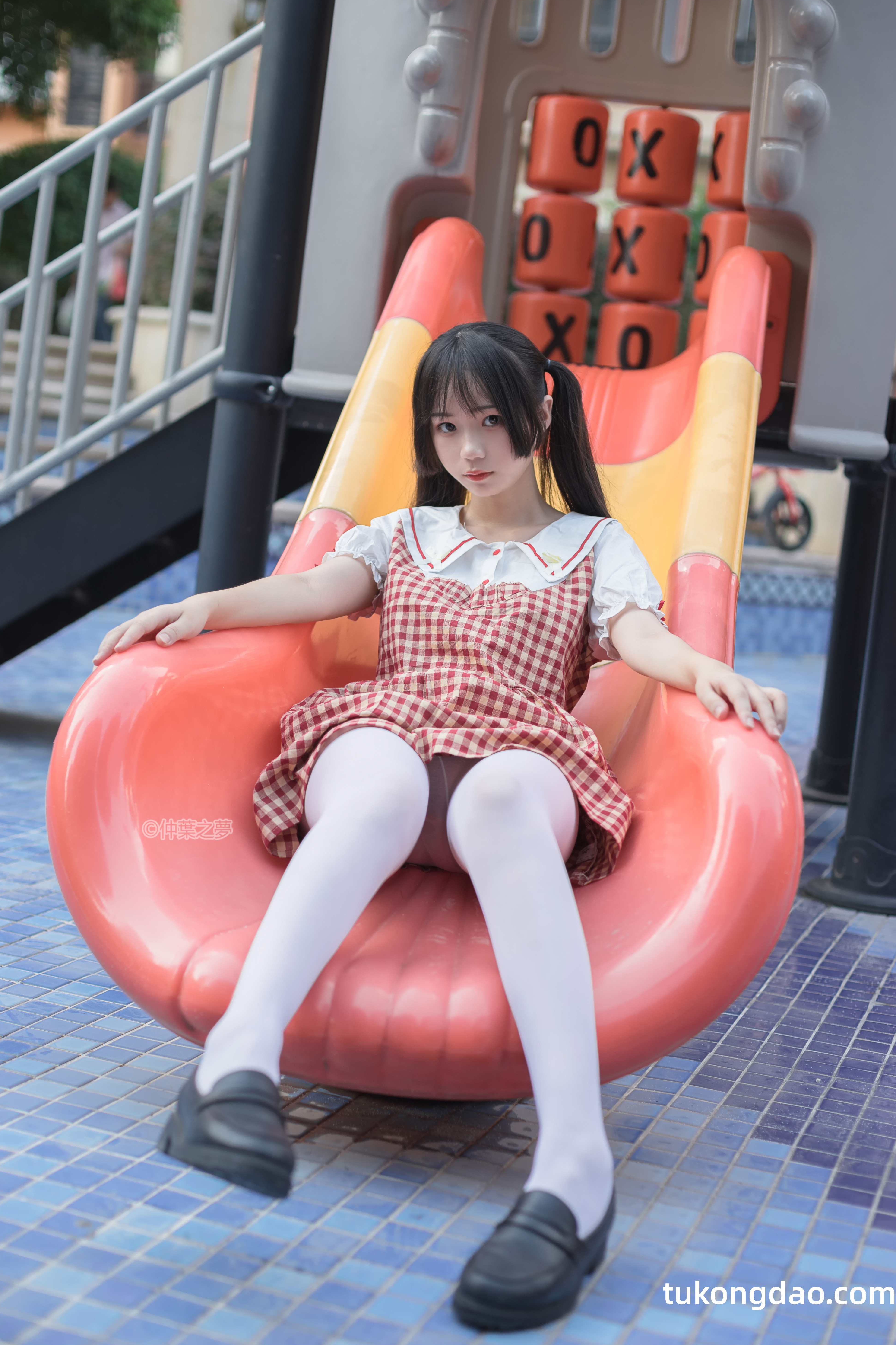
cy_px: 661
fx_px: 1904
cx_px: 445
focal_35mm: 51
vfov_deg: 38.9
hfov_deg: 26.5
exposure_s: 1/320
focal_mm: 50
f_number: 2.5
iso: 100
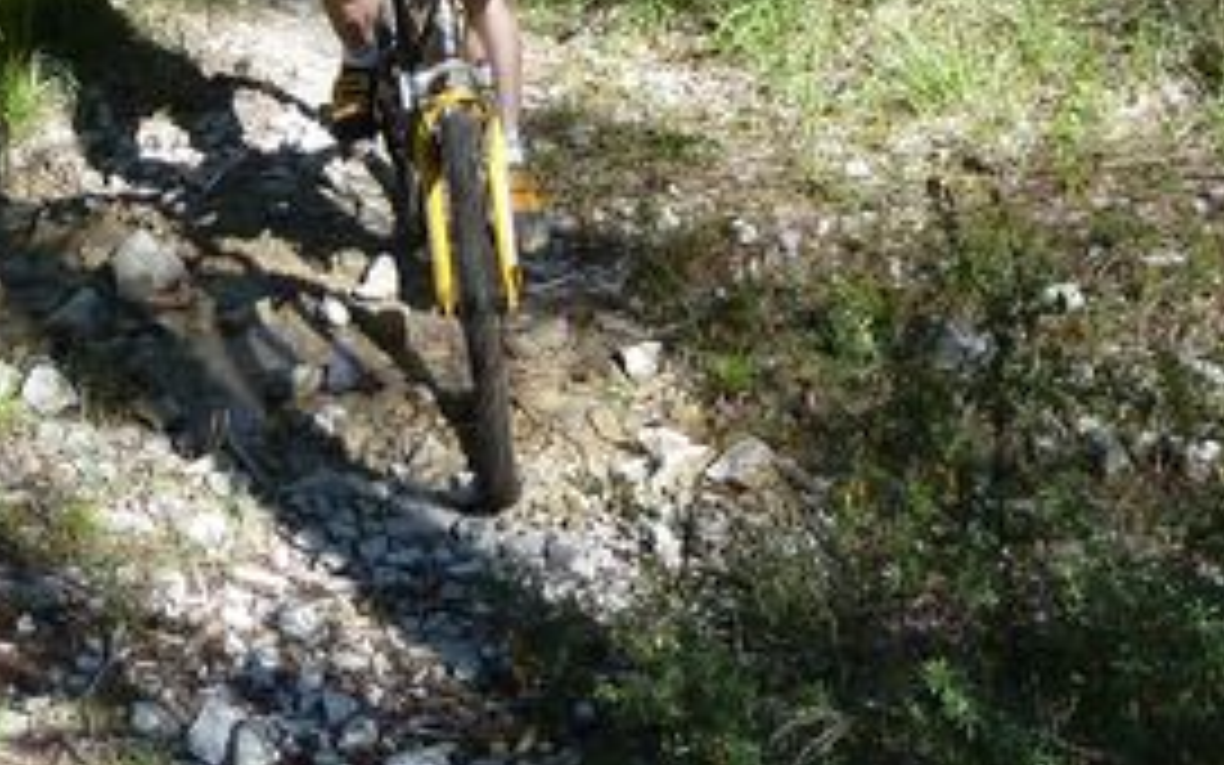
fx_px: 2602
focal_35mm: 78
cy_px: -256
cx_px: 369
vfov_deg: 15.8
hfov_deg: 26.3
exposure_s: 1/160
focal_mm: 4.1
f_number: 4
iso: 80
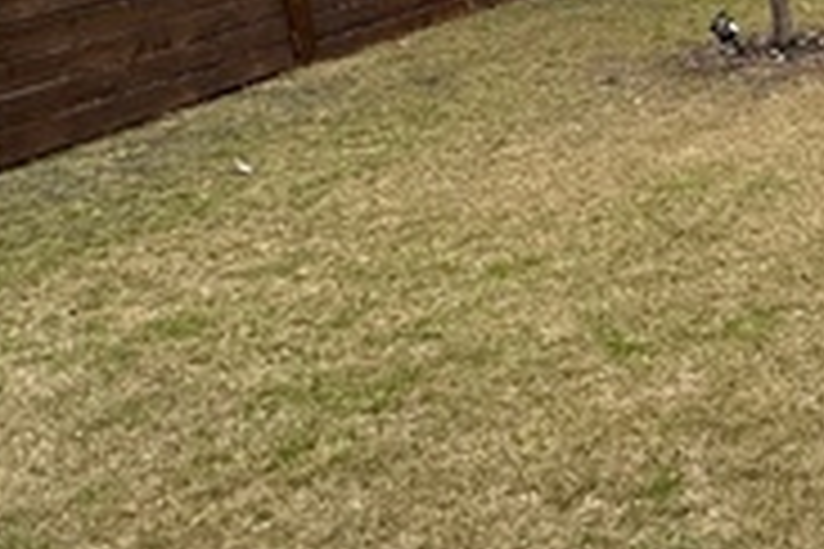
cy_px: -40
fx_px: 1167
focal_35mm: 51
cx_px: 1229
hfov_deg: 27.3
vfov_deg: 24.8
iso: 40
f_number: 2.2
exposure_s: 1/467
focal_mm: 2.22
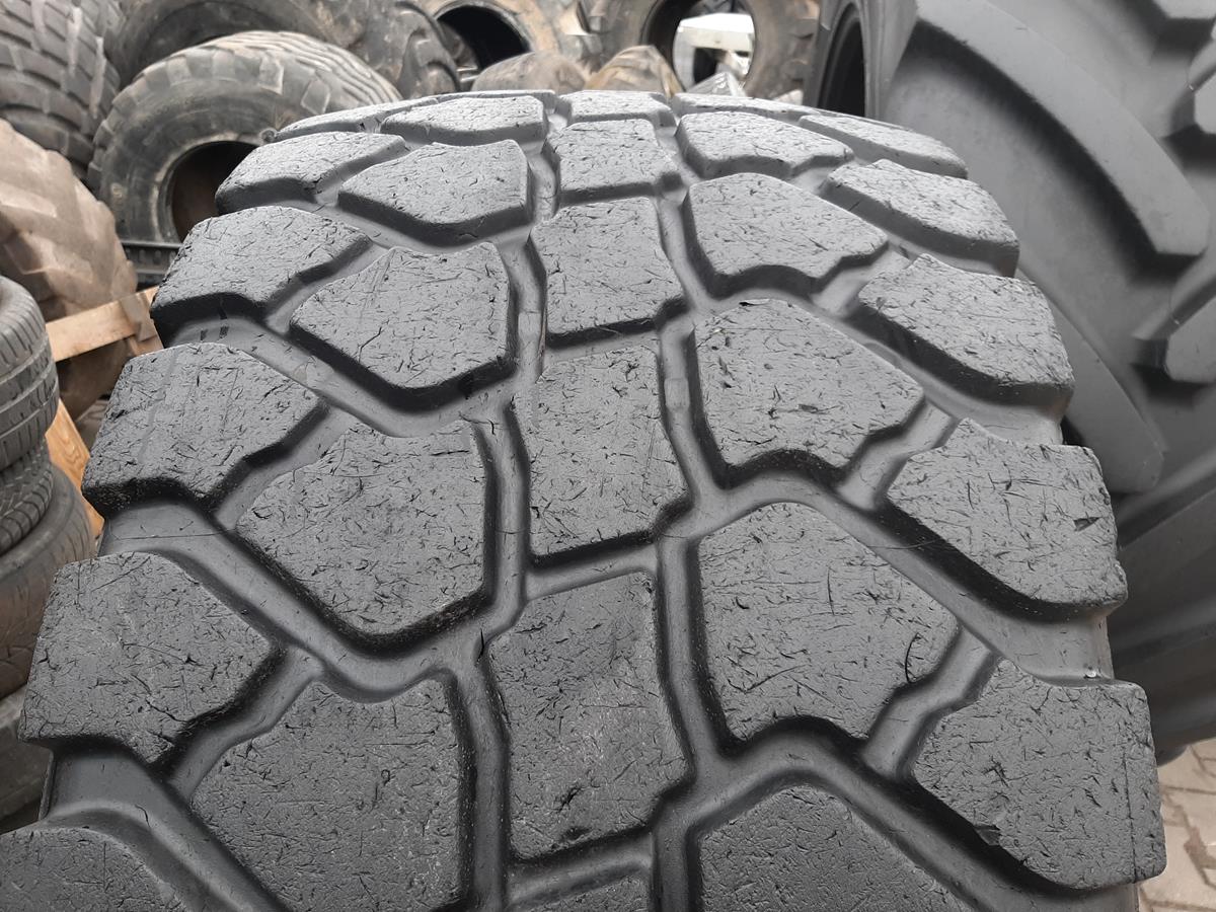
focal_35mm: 26
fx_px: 913
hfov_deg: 67.3
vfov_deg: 53.1
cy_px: 456
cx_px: 608
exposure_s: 1/100
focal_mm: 3.93
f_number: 1.7
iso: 64
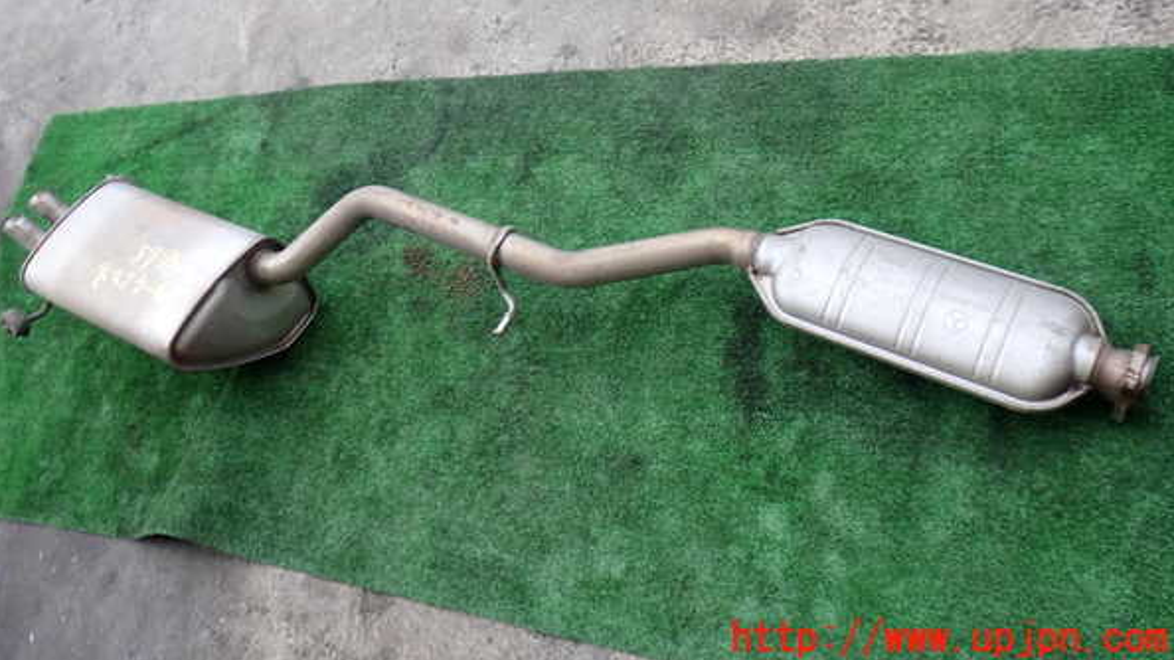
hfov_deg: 59.5
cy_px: 219
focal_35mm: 33
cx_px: 585
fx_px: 1027
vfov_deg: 35.3
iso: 200
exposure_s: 1/40
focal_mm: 5.4
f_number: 2.3
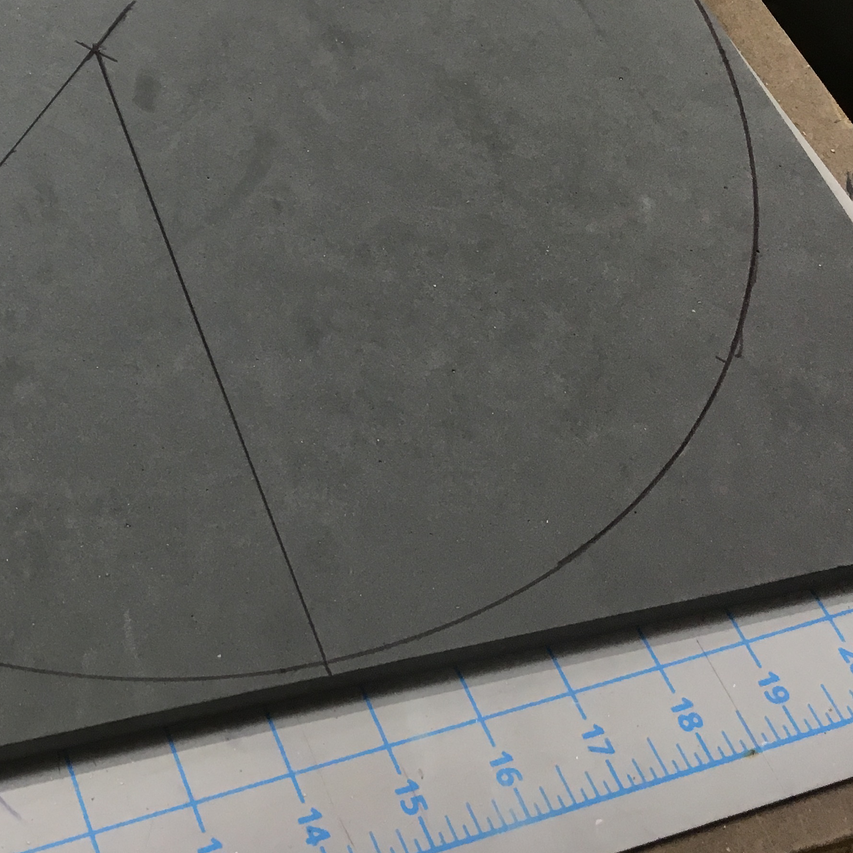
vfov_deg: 28.9
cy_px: 160
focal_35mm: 58
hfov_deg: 27.8
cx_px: -7
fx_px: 1617
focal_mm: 4.15
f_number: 2.2
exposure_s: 1/30
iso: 32
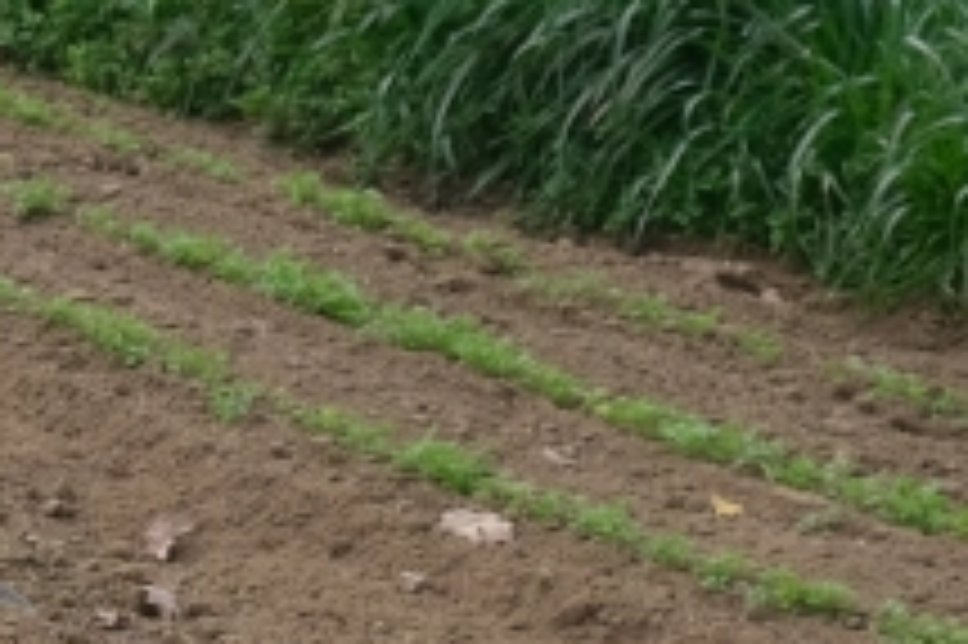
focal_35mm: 223
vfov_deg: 6.1
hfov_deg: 8.6
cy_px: 964
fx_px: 5991
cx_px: -1148
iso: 320
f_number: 6.4
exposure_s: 1/220
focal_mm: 26.5
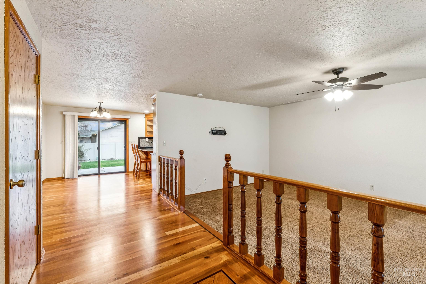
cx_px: 213
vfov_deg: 75.1
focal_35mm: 16
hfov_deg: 98.2
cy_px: 142
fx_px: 185
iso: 400
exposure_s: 1/2
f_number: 13
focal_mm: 15.6
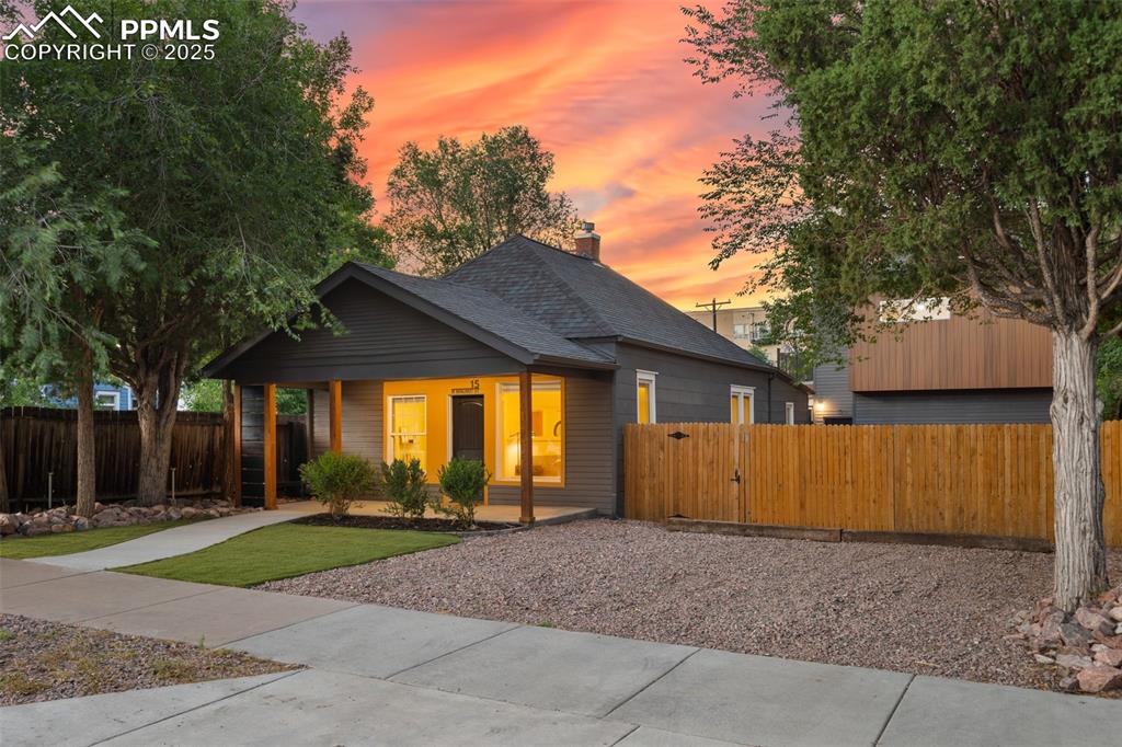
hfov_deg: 61.9
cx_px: 561
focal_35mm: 30
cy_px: 374
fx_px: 935
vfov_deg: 43.6
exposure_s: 1/1.67
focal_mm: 30
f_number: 7.1
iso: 200
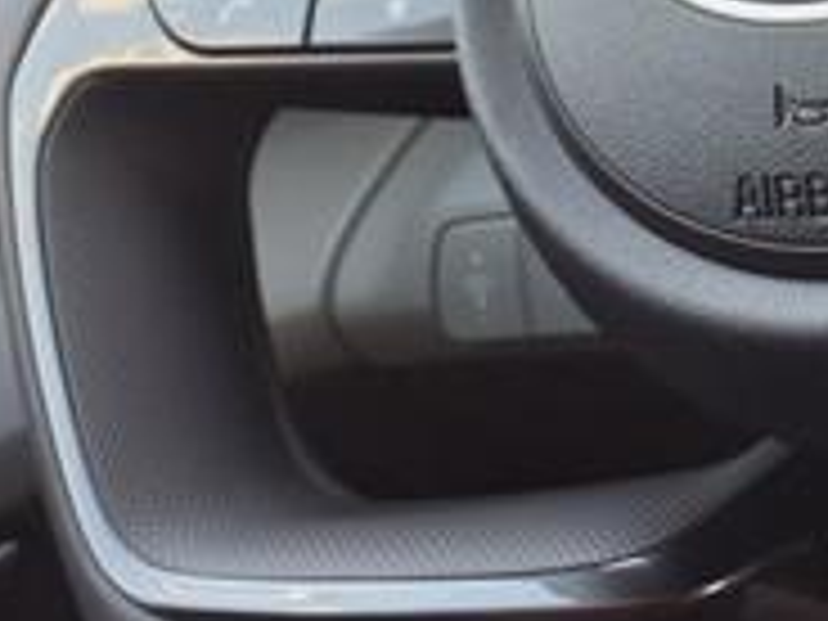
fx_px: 2248
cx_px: 1134
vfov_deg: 15.1
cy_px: -153
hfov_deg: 19.0
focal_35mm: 94
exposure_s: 1/120
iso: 50
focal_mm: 3.58
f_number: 1.9
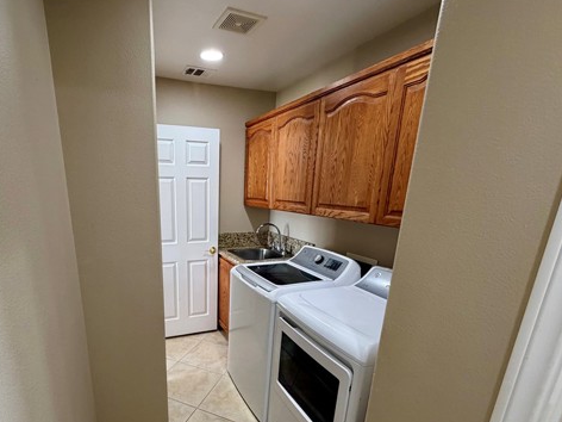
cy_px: 278
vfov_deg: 67.0
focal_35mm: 19
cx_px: 220
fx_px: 308
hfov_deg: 83.5
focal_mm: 2.22
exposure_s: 1/60
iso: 250
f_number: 2.2
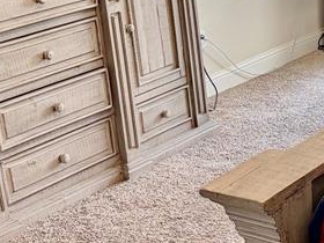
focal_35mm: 95
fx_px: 889
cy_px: 79
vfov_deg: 15.5
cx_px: 343
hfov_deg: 19.9
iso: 100
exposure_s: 1/120
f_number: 1.6
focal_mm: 5.96
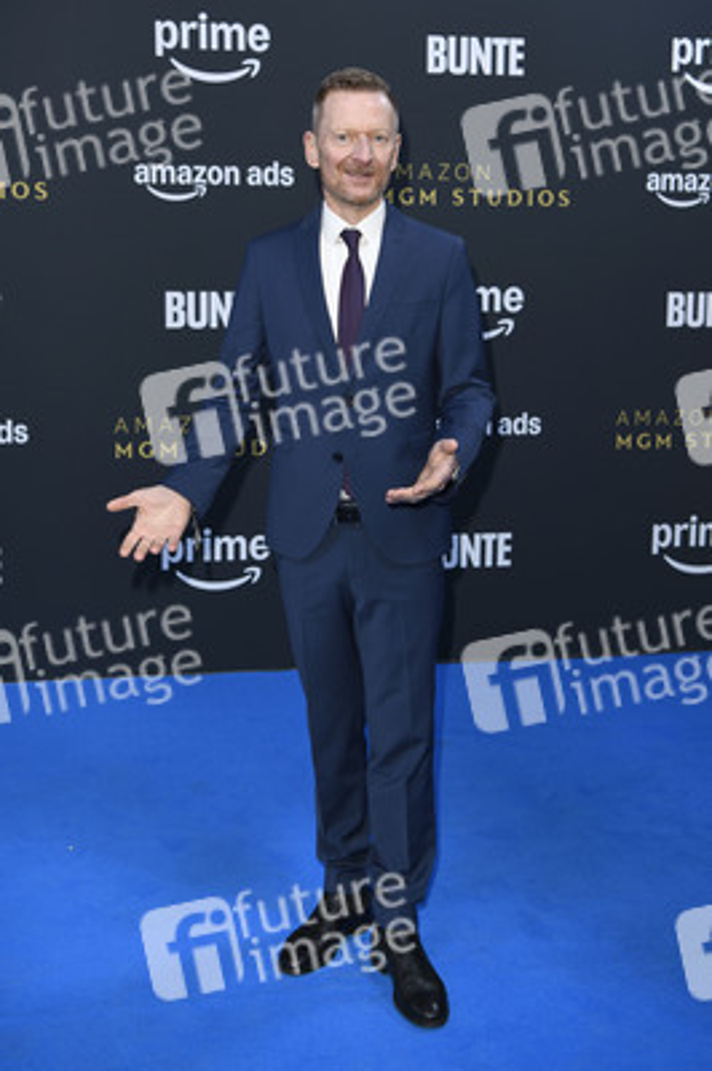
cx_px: 356
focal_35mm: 38
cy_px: 536
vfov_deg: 50.7
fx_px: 1129
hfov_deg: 35.0
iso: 400
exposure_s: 1/640
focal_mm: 38
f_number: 4
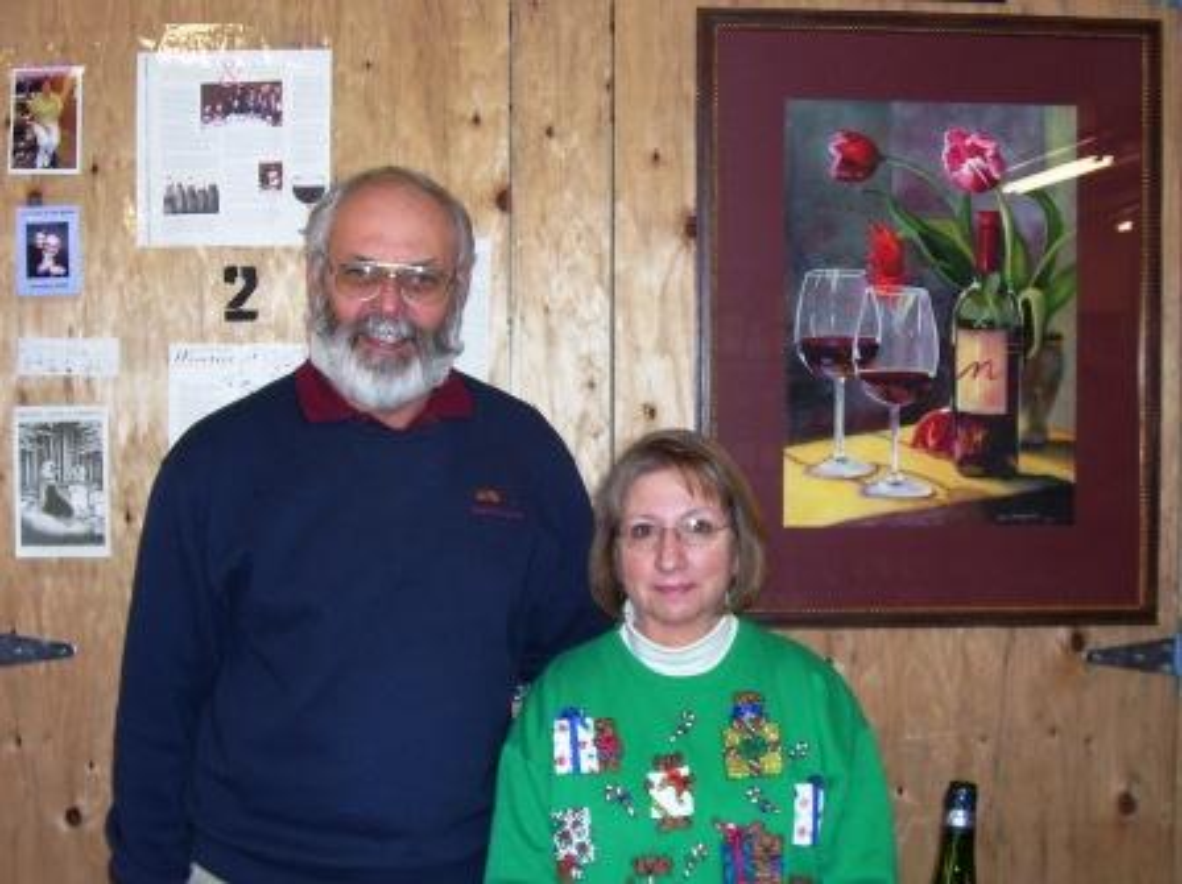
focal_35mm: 42
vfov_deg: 34.3
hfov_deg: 44.8
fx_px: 1433
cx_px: 591
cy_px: 442
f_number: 3
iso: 80
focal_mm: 7
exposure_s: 1/60
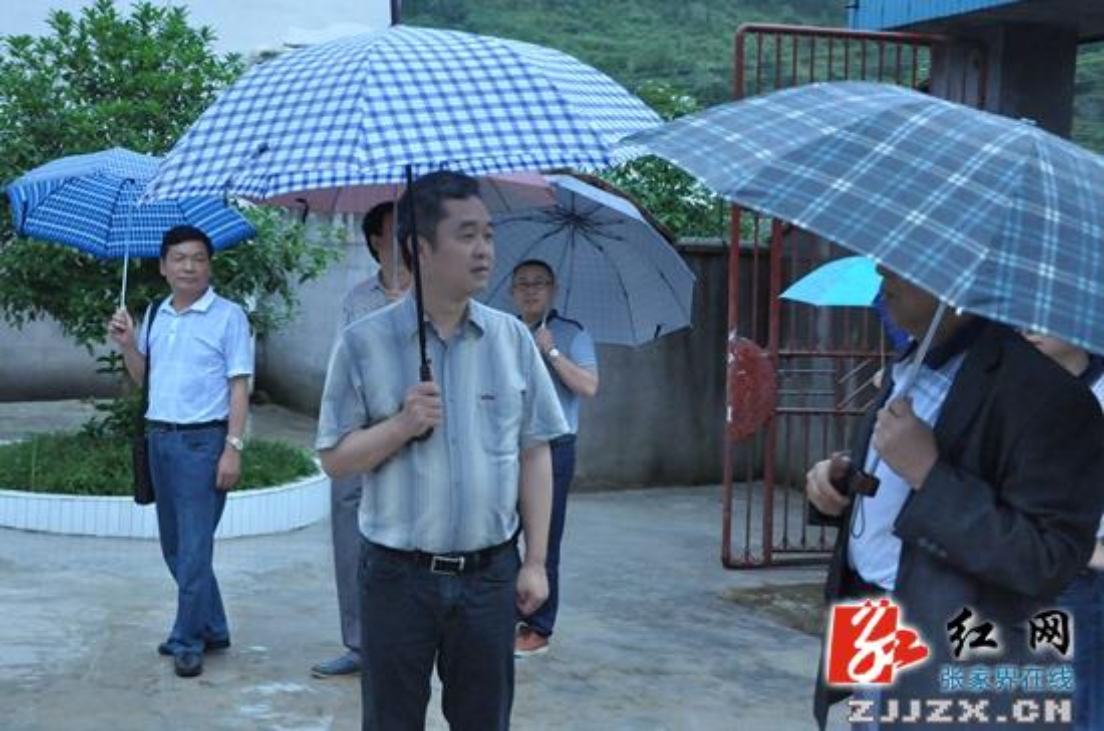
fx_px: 1193
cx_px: 552
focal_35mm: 39
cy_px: 366
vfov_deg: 34.0
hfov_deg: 49.7
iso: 3200
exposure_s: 1/4000
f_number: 4
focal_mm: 26
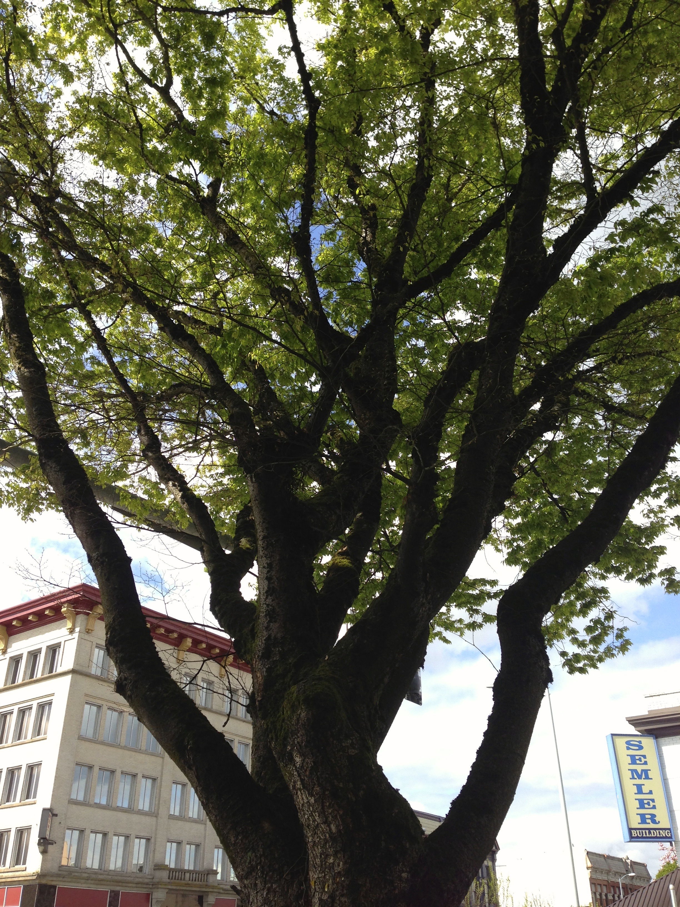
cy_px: 454
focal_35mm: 33
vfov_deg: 55.4
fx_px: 864
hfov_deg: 42.9
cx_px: 340
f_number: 2.4
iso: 50
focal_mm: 4.13
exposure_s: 1/834
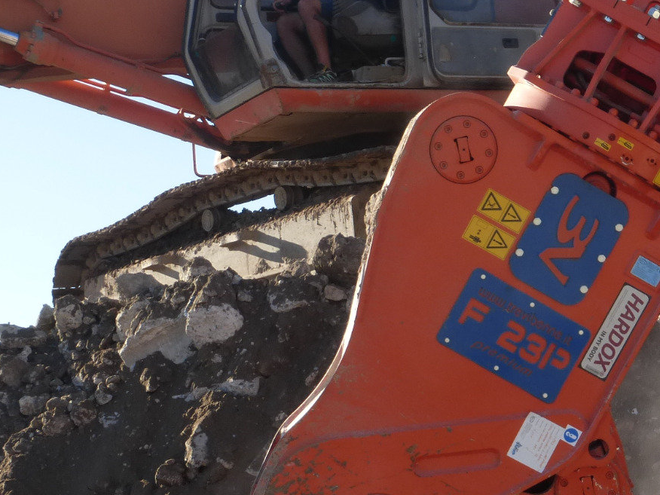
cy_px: 349
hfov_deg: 18.5
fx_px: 2002
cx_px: 538
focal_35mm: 105
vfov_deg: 14.1
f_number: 4.1
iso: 100
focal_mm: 7.9
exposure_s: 1/400
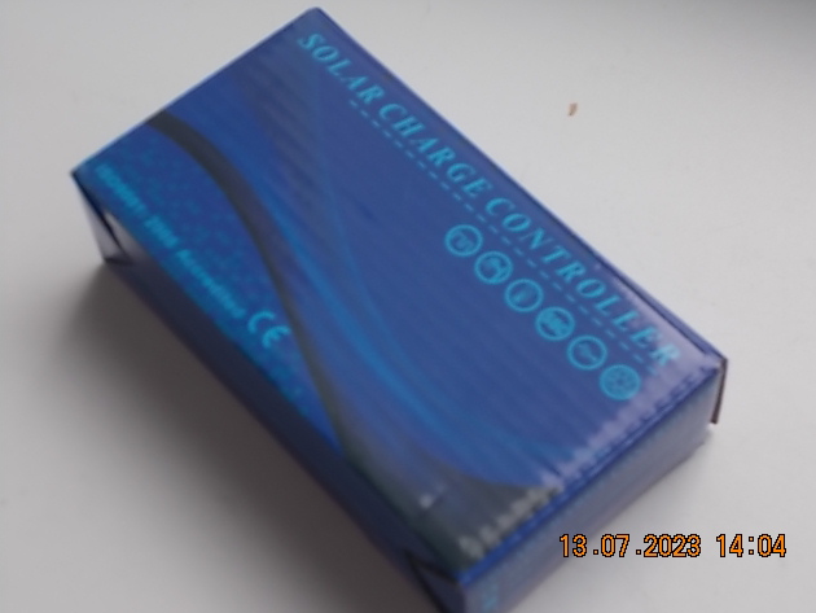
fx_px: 1580
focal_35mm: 67
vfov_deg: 21.9
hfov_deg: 29.0
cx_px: 413
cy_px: 308
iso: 80
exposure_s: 1/60
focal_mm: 11.8
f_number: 5.3
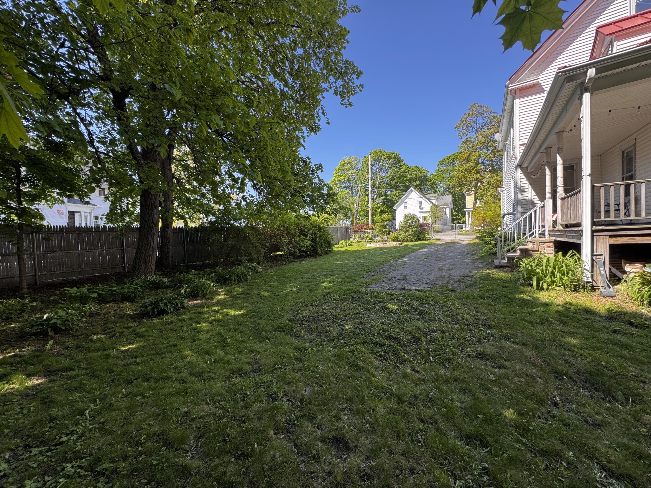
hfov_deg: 102.1
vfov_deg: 85.7
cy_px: 244
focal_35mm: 14
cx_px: 326
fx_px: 263
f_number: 2.2
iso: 40
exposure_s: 1/335
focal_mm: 2.22
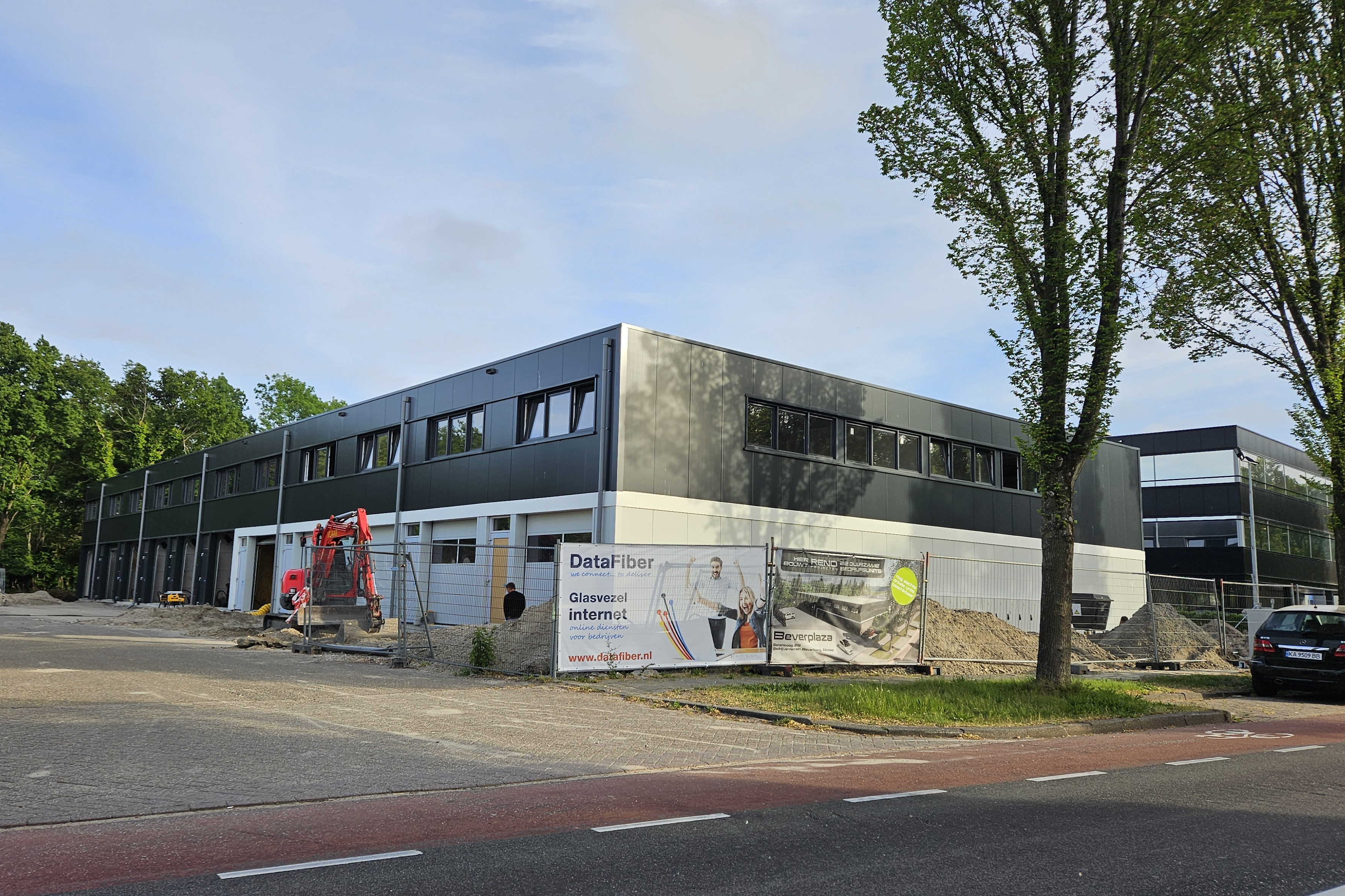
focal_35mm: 27
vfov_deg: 47.9
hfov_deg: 67.3
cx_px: 616
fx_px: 1009
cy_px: 460
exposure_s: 1/970
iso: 25
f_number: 1.8
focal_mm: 5.4
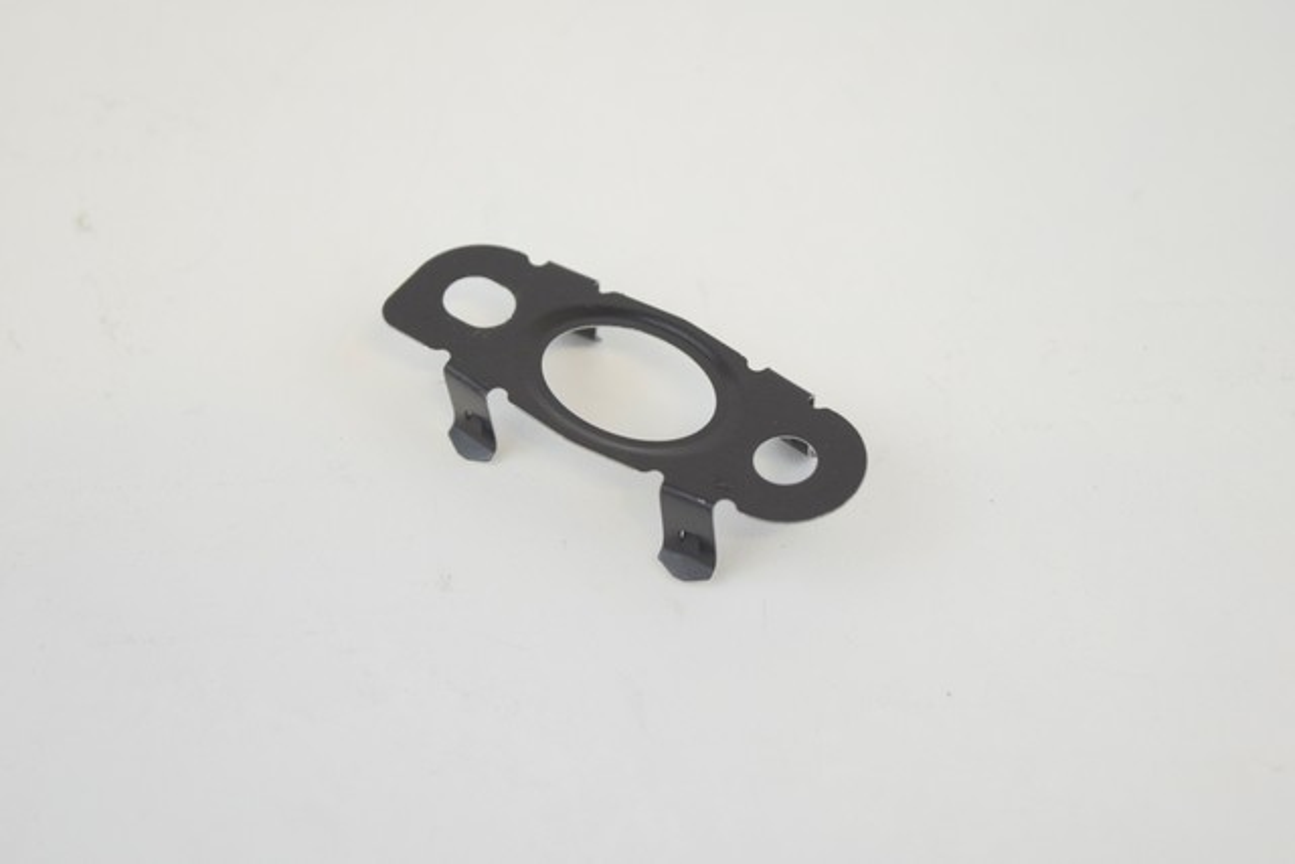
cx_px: 648
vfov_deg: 16.6
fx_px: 2968
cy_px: 432
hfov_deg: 24.6
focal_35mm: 82
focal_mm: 55
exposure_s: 1/60
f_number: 5.6
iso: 1250
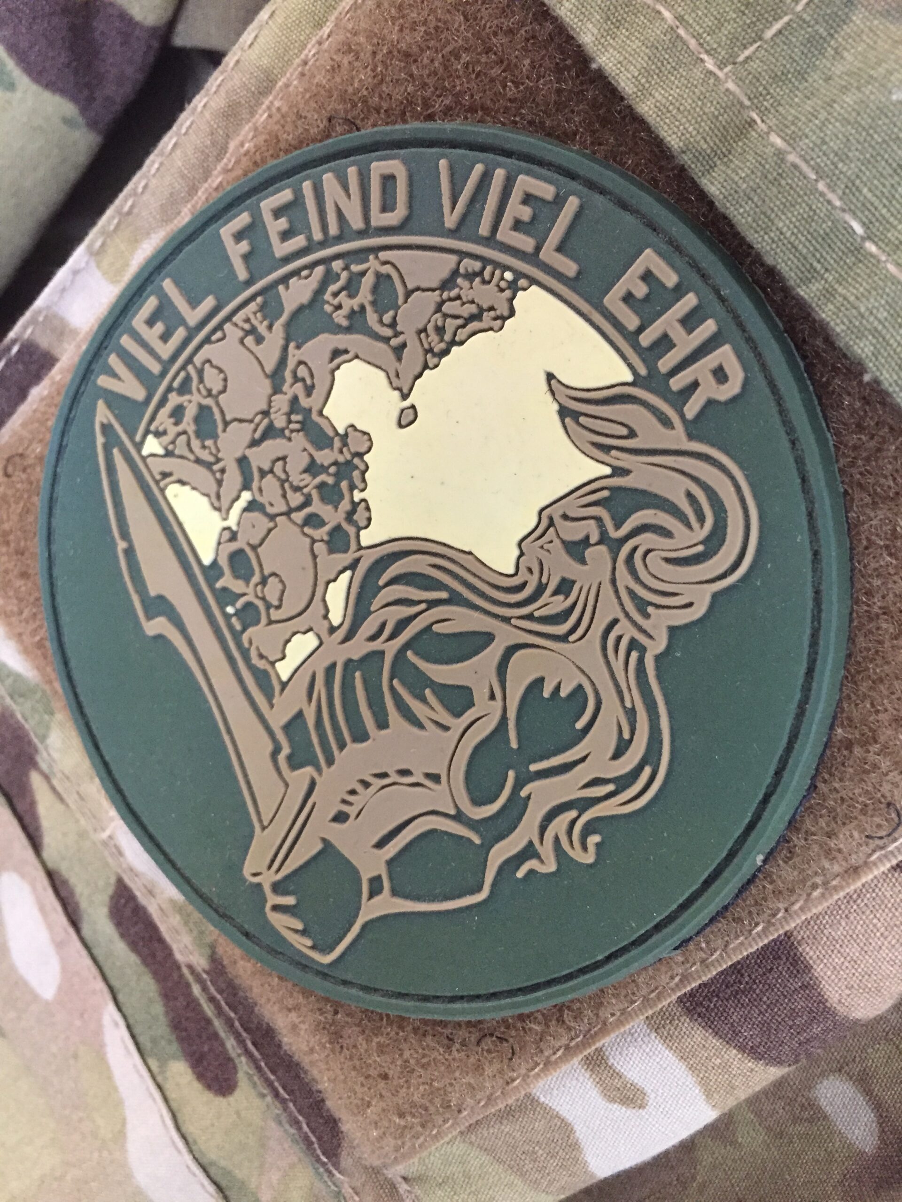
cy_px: 601
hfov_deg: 48.2
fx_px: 1008
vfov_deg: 61.7
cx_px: 451
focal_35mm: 29
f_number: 2.2
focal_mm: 4.15
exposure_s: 1/25
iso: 250
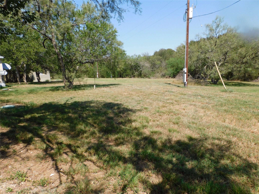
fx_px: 180
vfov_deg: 56.8
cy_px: 97
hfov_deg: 71.6
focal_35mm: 24
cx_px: 130
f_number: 3.3
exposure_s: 1/1000
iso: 125
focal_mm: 4.3
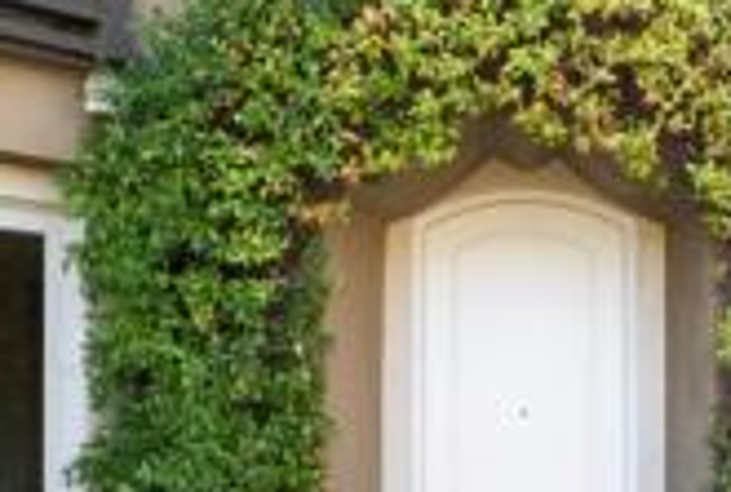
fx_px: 1161
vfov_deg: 23.4
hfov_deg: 34.6
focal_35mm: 57
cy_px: 421
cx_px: 498
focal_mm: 21
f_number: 22
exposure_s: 1/8
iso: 640
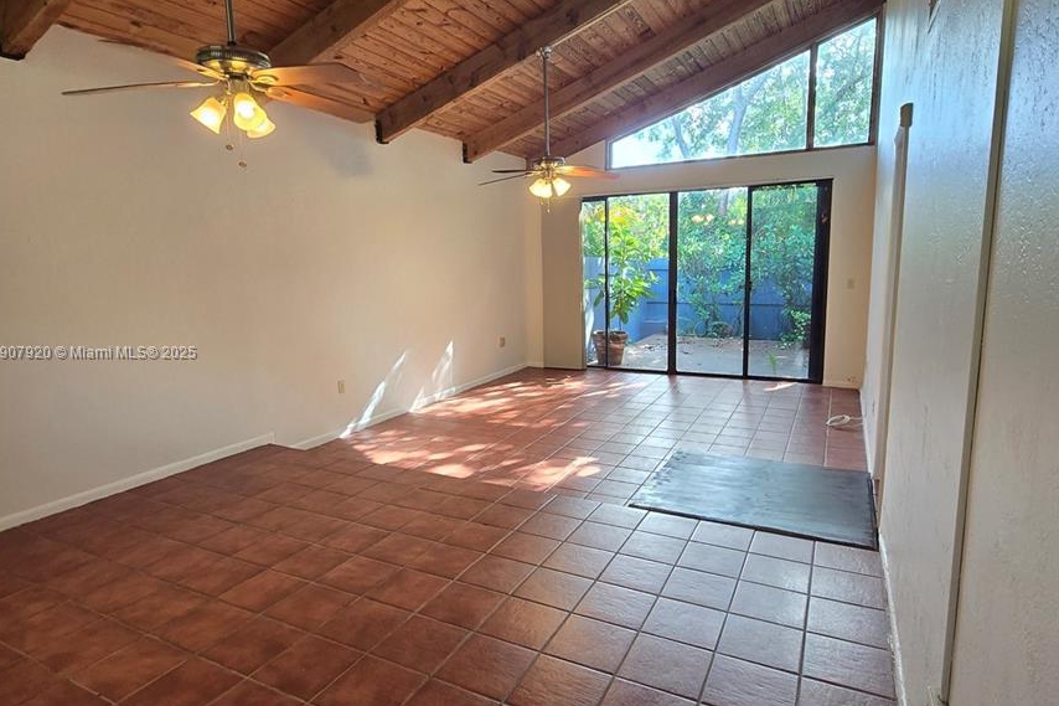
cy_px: 354
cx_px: 527
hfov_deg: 86.9
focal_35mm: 19
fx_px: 559
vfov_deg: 64.5
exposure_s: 1/60
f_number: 2.2
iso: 125
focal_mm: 2.2
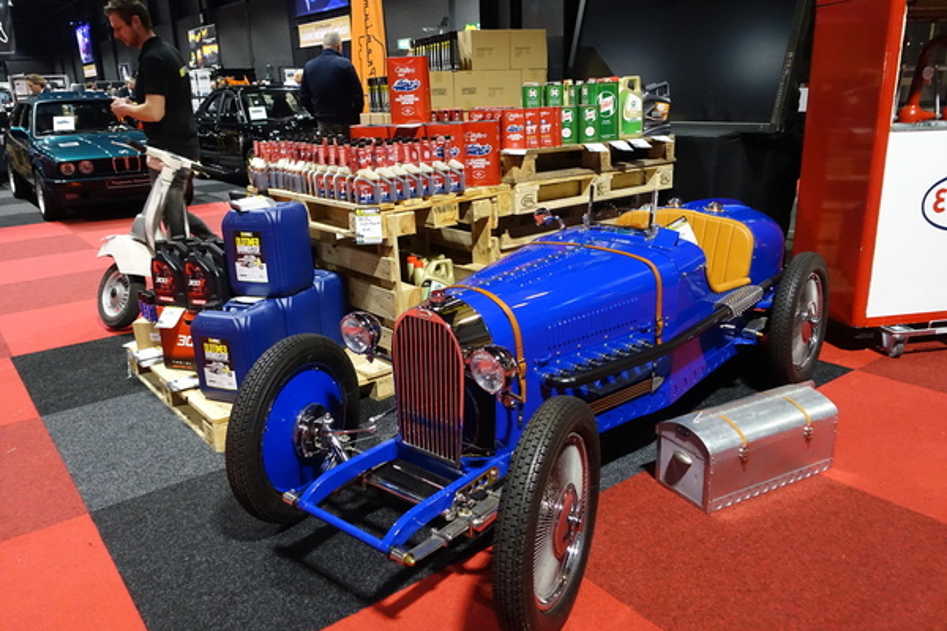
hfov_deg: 67.4
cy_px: 316
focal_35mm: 27
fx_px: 710
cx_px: 474
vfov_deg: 47.9
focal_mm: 9.99
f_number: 2.2
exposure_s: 1/125
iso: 2000
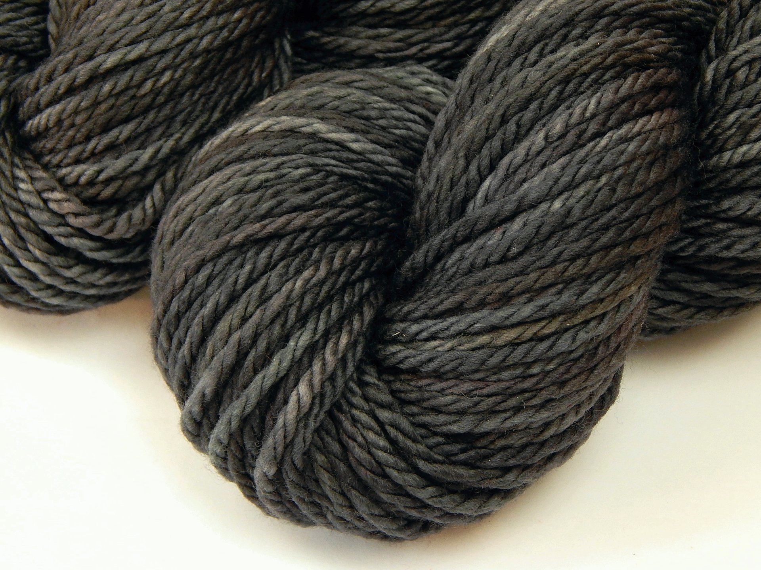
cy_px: 285
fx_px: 2067
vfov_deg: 15.7
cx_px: 380
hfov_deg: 20.9
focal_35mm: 94
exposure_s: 1/30
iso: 280
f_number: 4.4
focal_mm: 16.6
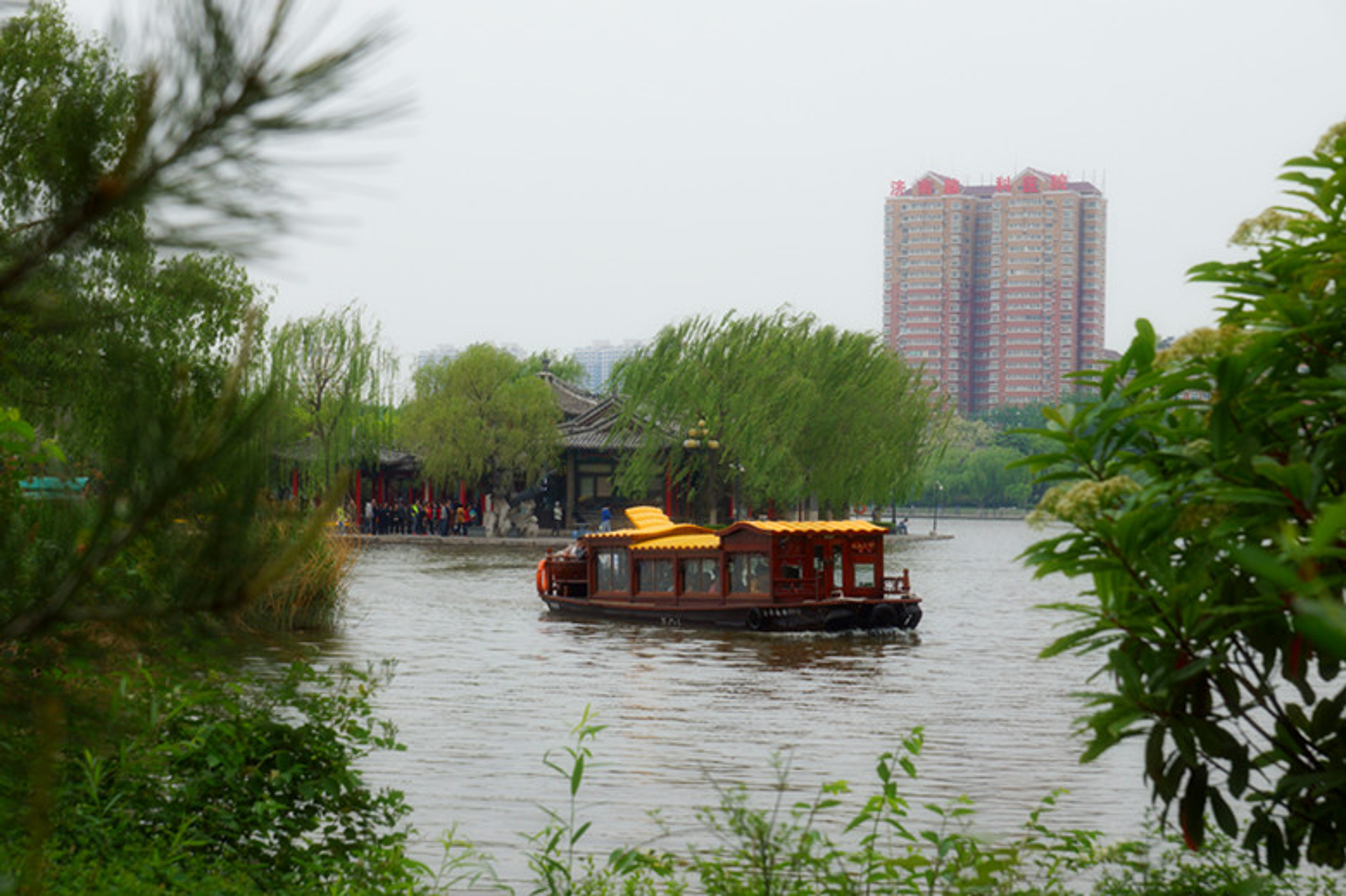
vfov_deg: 18.2
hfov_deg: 27.0
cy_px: 448
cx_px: 673
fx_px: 2802
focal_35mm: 75
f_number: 6.3
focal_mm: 50
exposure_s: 1/200
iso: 100
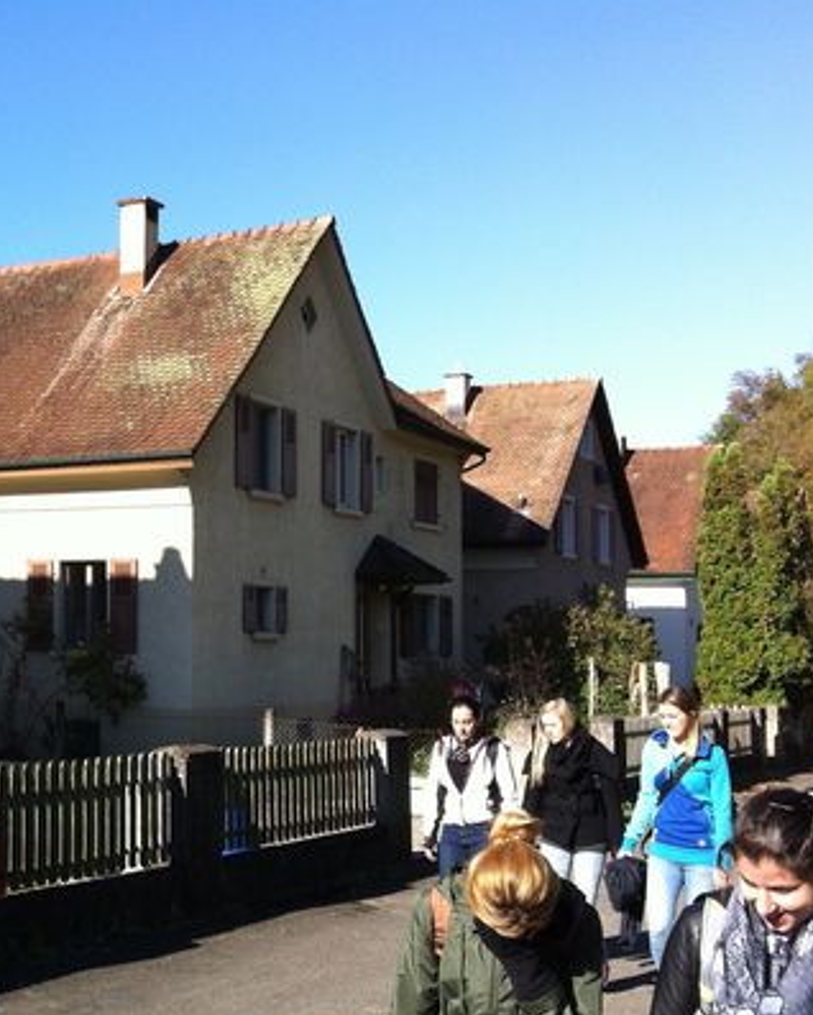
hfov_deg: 26.6
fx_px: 1653
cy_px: 591
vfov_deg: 34.1
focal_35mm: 55
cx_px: 69
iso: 80
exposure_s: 1/736
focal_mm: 3.85
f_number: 2.8
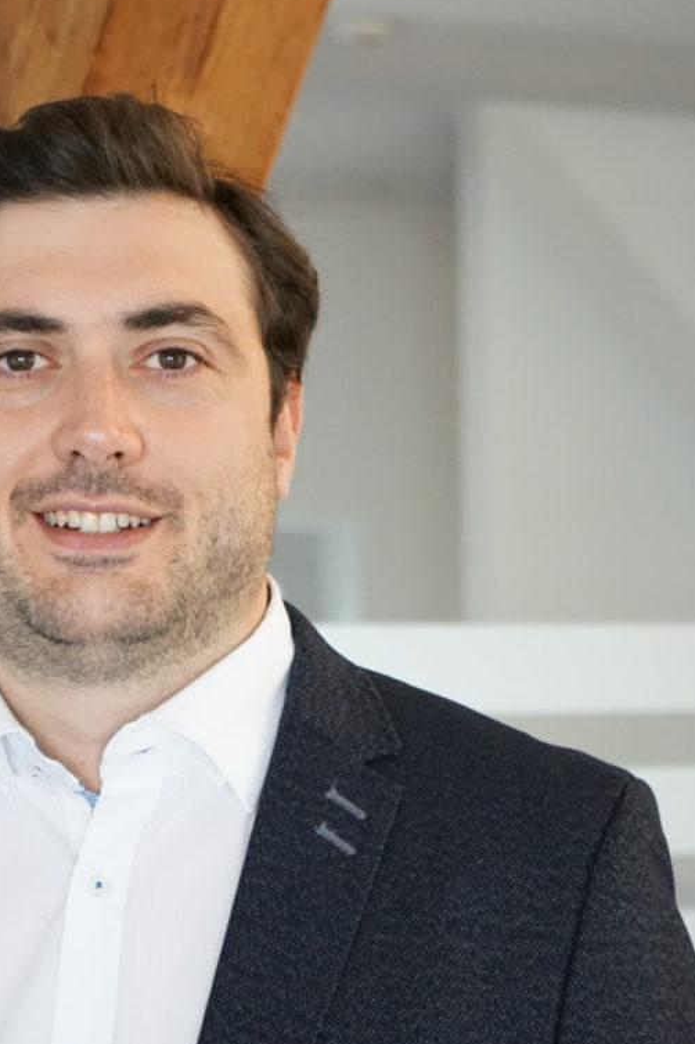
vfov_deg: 19.1
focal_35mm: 107
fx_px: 3101
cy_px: 622
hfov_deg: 12.7
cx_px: 173
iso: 5000
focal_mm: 70
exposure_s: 1/50
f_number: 5.6
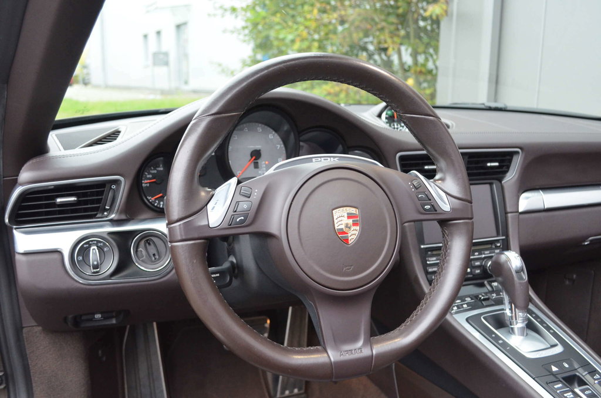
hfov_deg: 53.2
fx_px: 600
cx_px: 300
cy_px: 199
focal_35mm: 36
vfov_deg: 36.7
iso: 2000
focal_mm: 24
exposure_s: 1/30
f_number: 4
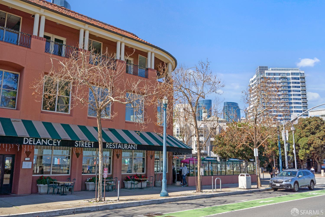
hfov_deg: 60.3
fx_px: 280
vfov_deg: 42.3
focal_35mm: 31
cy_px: 108
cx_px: 162
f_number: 8
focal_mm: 31
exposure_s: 1/500
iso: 160
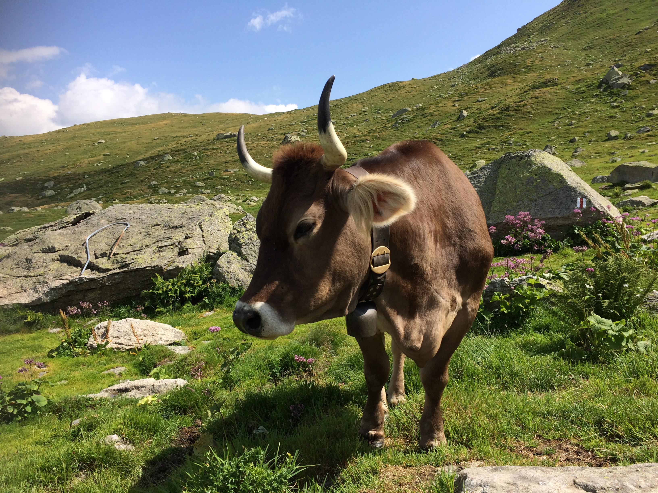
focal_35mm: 29
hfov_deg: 61.7
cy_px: 246
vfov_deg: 48.2
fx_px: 551
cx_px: 329
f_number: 2.2
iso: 32
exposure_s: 1/1786
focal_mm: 4.15
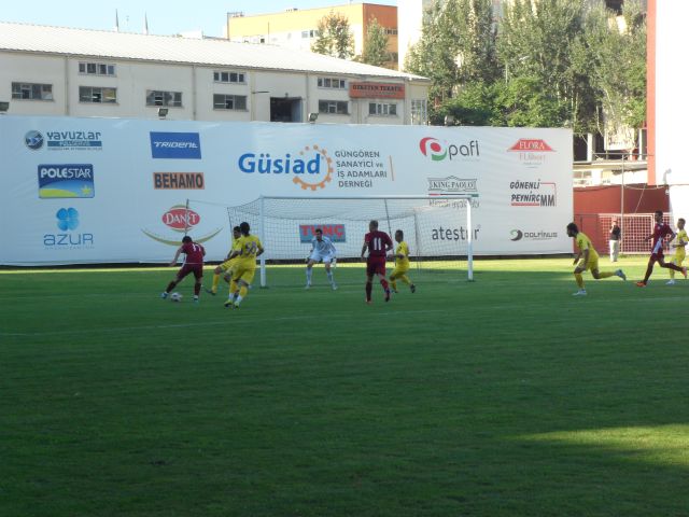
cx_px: 344
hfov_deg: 18.2
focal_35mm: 108
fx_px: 2150
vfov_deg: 13.7
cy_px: 258
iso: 80
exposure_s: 1/180
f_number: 5
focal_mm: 19.6
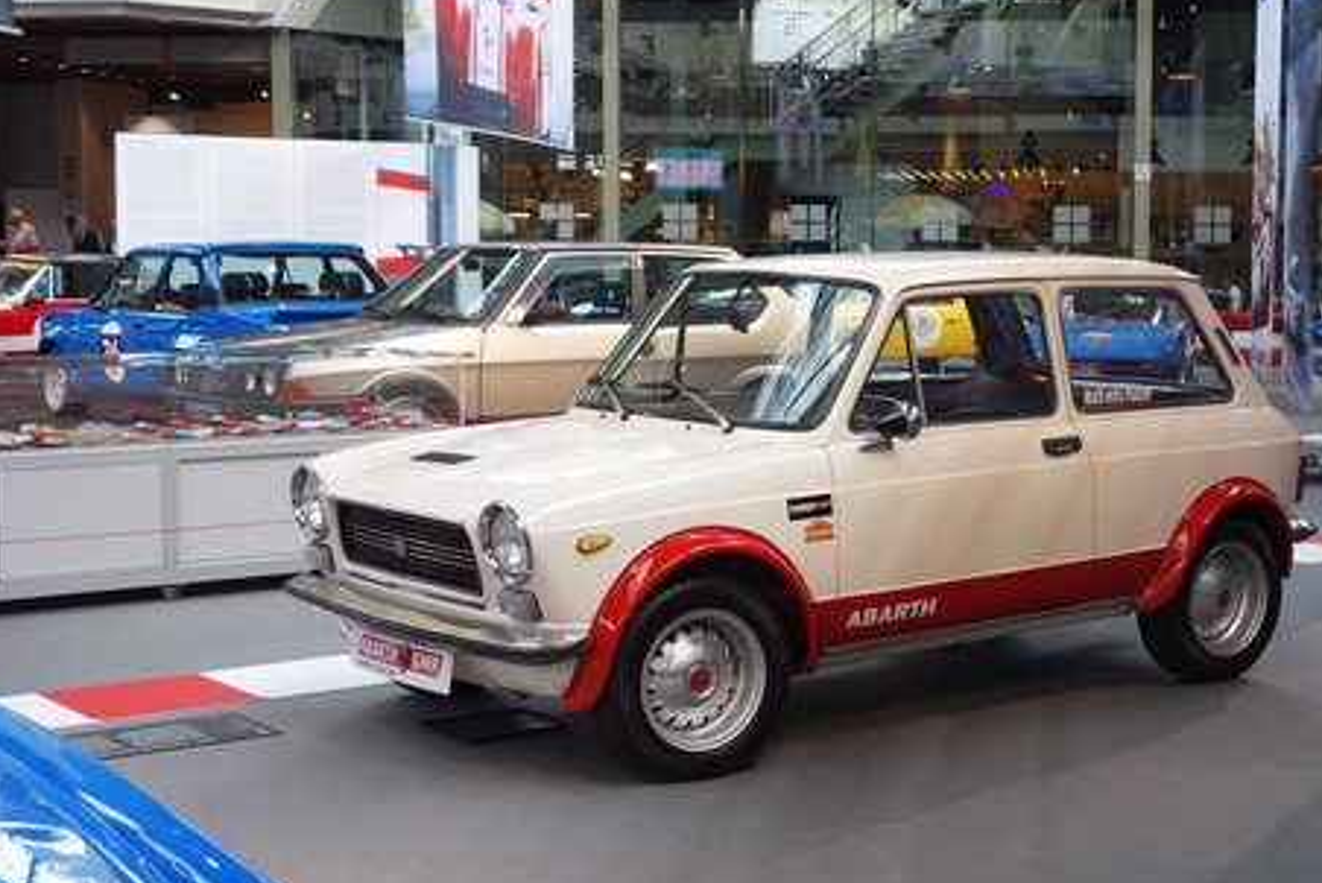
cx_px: 866
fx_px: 2241
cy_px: 406
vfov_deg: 22.3
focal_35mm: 61
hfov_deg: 32.6
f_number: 3.2
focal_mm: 16.99
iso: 125
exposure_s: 1/80
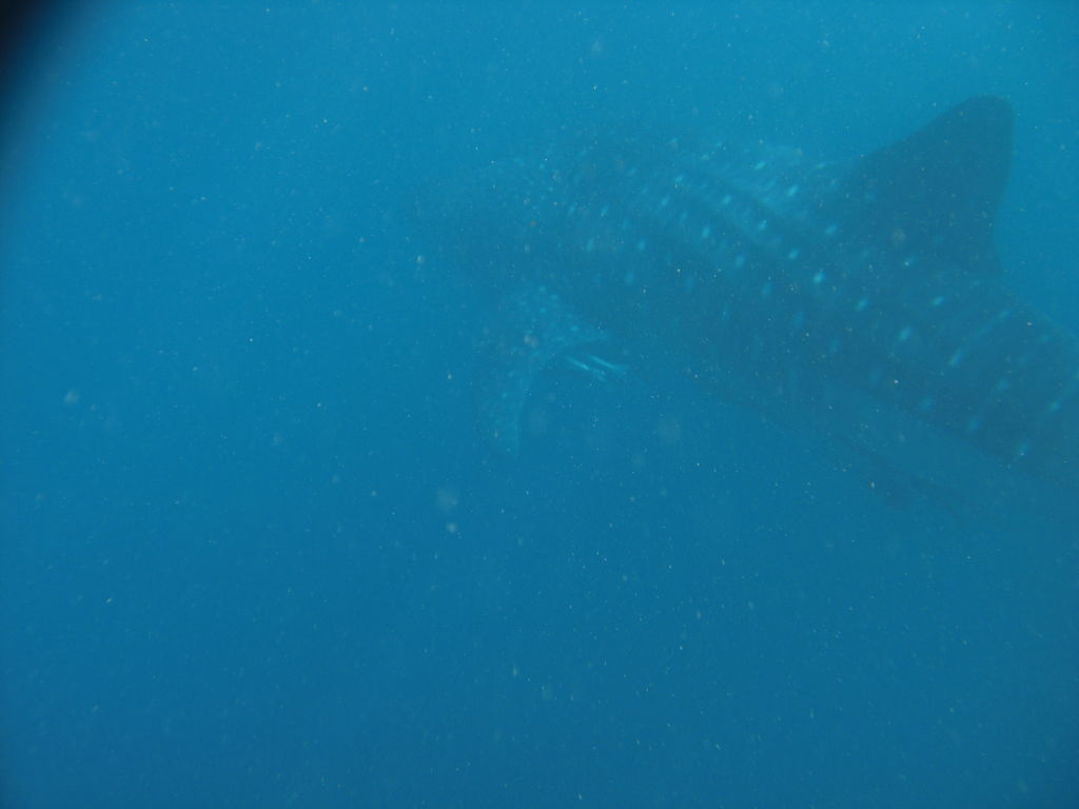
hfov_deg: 49.0
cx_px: 540
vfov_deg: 37.7
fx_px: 1184
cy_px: 404
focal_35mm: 38
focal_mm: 6.2
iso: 64
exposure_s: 1/200
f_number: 2.7
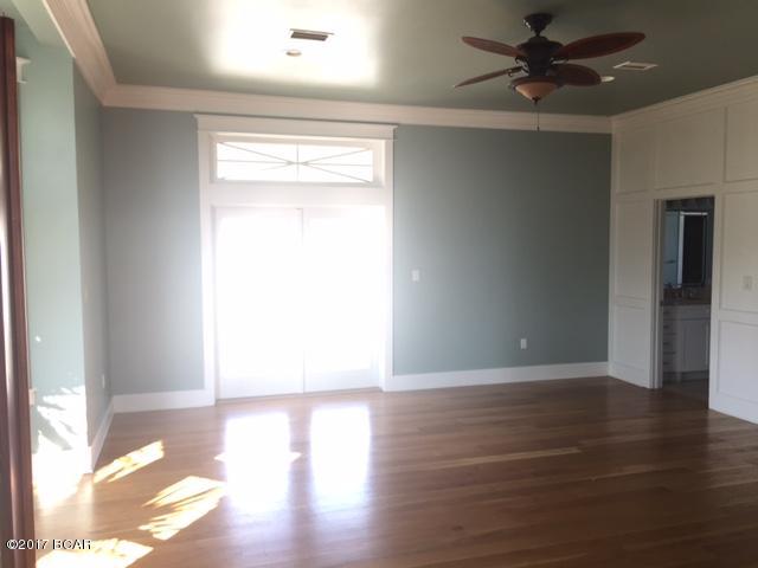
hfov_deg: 61.7
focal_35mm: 29
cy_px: 284
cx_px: 379
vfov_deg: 48.2
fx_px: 635
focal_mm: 4.15
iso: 32
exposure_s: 1/40
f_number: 2.2
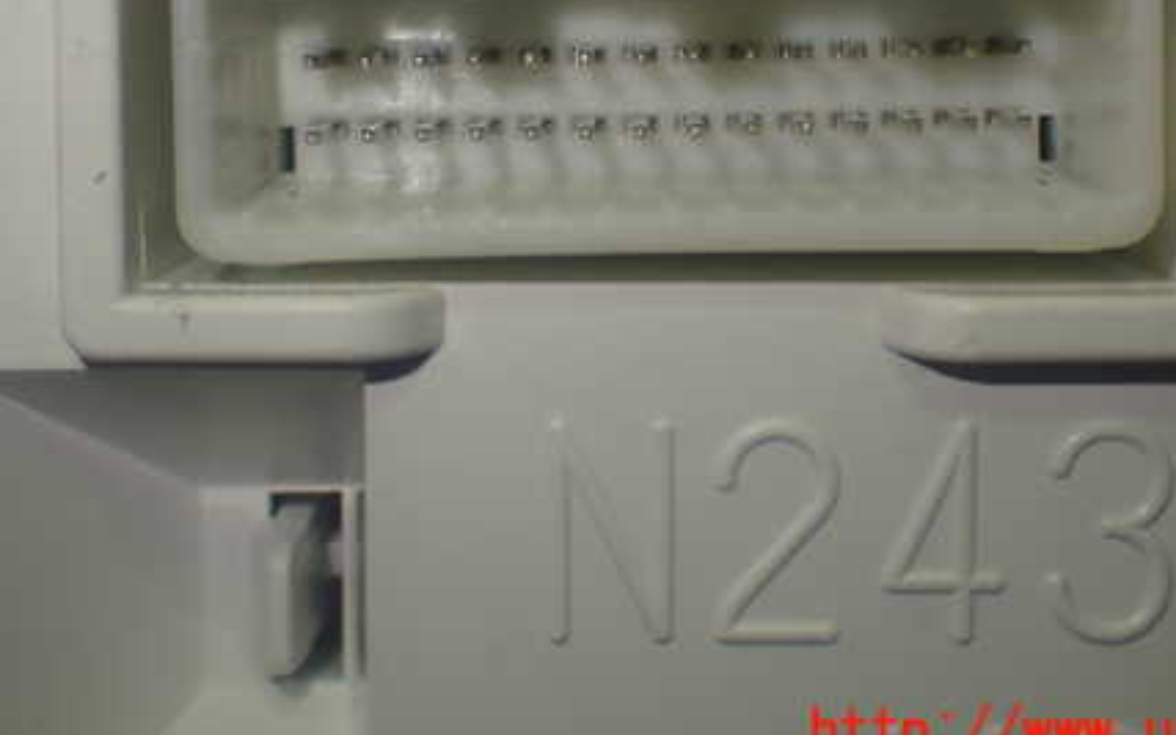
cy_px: 149
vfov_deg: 18.4
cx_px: 606
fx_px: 2244
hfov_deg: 29.4
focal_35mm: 70
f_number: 3.1
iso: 100
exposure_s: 1/100
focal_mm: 8.4
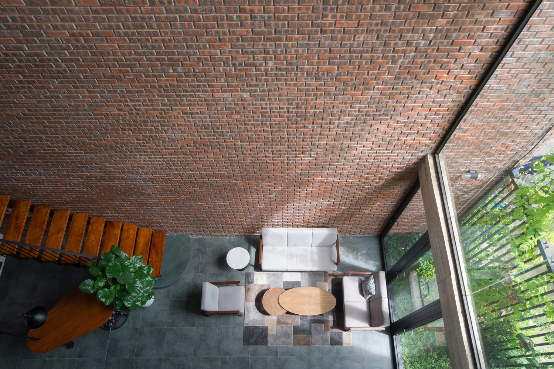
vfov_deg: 59.5
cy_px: 184
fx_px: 323
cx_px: 277
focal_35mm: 21
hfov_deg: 81.2
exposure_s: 1/40
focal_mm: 21
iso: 400
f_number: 11
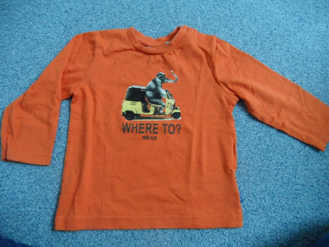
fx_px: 228
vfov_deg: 56.8
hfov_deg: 71.6
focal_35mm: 24
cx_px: 164
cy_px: 124
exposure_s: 1/20
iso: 400
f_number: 2.9
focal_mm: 4.1
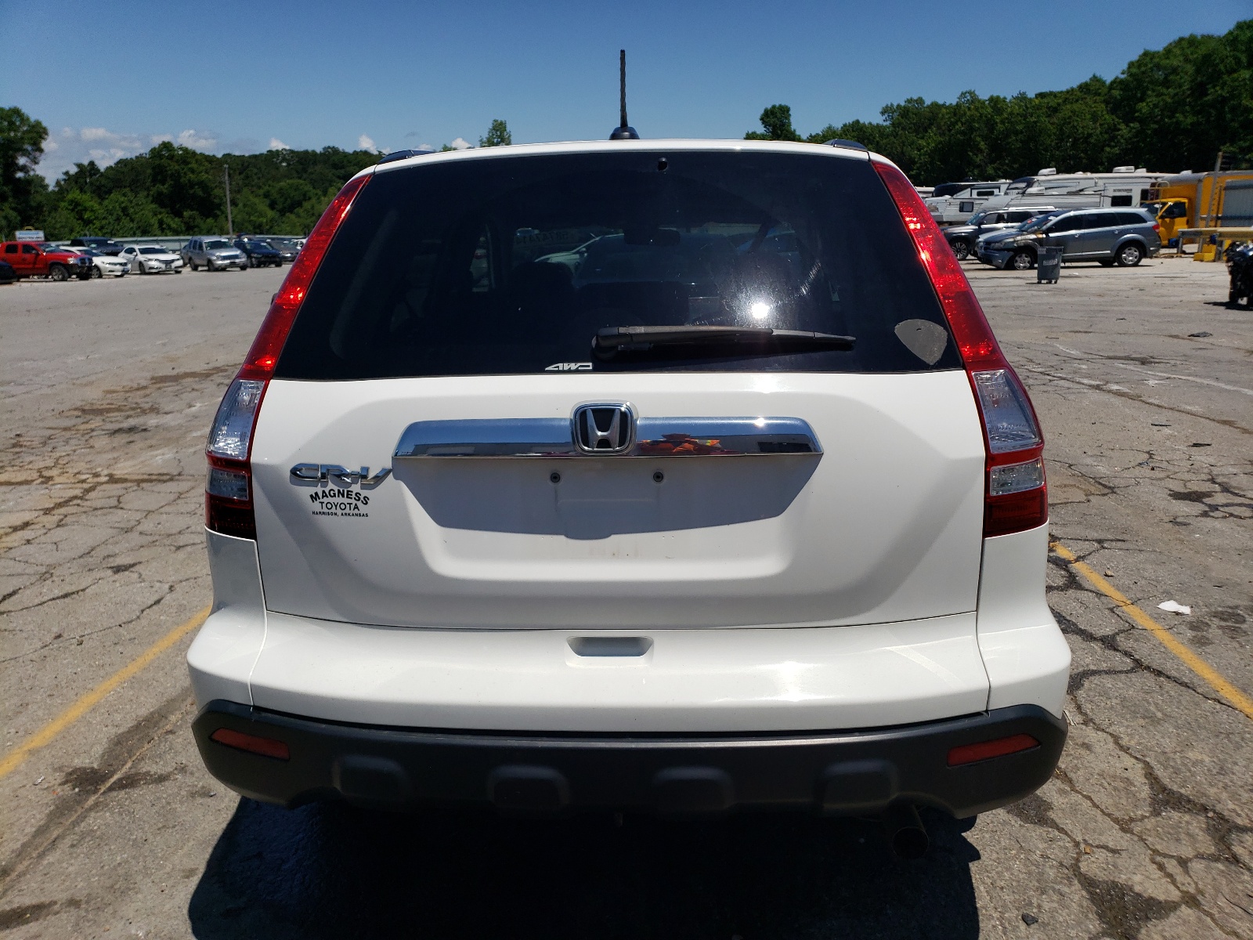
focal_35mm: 26
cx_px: 626
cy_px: 470
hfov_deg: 67.3
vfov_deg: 53.1
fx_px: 941
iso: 51
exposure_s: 1/10000
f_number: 1.5
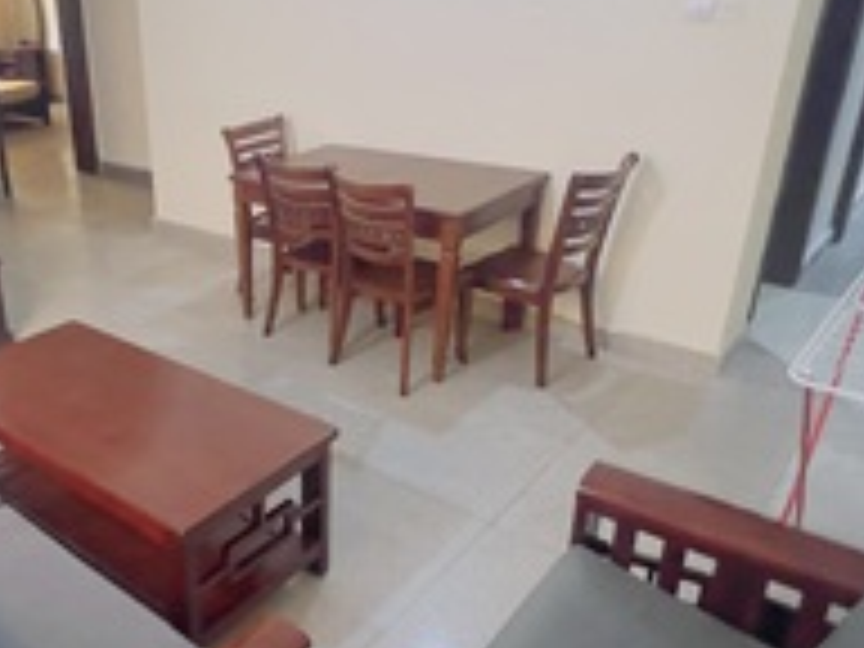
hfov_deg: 55.3
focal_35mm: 31
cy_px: 322
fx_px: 774
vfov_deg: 45.4
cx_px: 205
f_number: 1.8
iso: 800
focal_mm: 1.57
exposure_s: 1/50
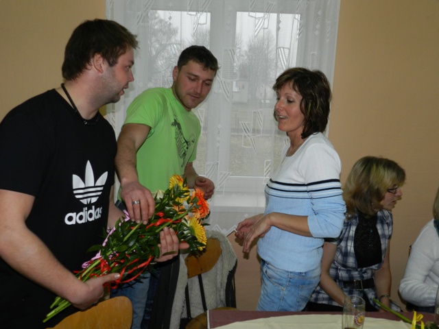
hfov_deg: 56.8
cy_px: 164
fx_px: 406
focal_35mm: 32
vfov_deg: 44.2
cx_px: 220
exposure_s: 1/30
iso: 200
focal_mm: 5.6
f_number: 3.7
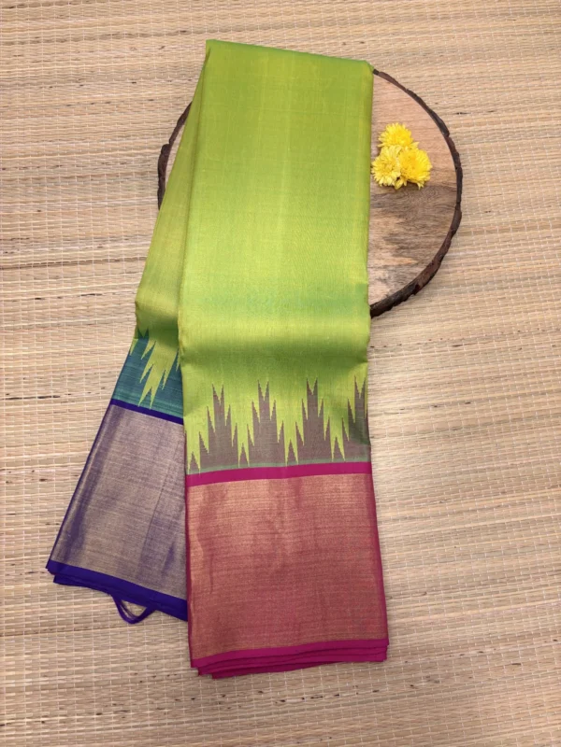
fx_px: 562
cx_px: 280
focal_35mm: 26
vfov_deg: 67.3
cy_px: 374
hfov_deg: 53.1
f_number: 1.6
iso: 40
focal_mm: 5.96
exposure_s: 1/100
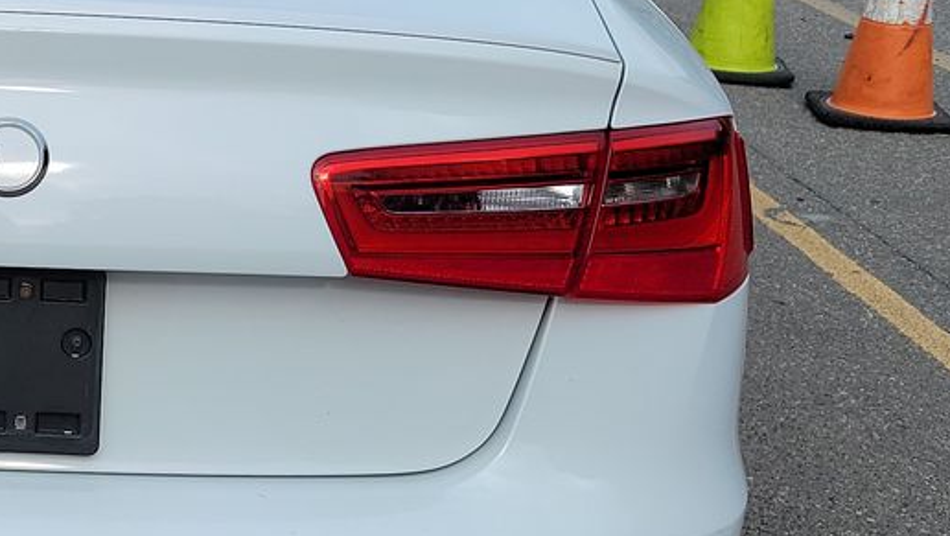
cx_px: -127
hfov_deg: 24.3
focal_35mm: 81
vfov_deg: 14.9
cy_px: 204
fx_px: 2042
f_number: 1.8
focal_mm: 6.7
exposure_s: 1/583
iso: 50
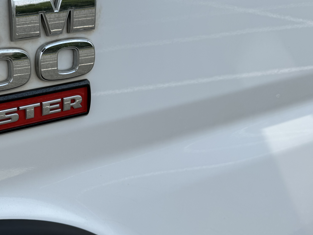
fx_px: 416
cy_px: 116
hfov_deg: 37.8
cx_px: 18
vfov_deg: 31.5
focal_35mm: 46
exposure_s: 1/4049
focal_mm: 6.76
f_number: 1.78
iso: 80
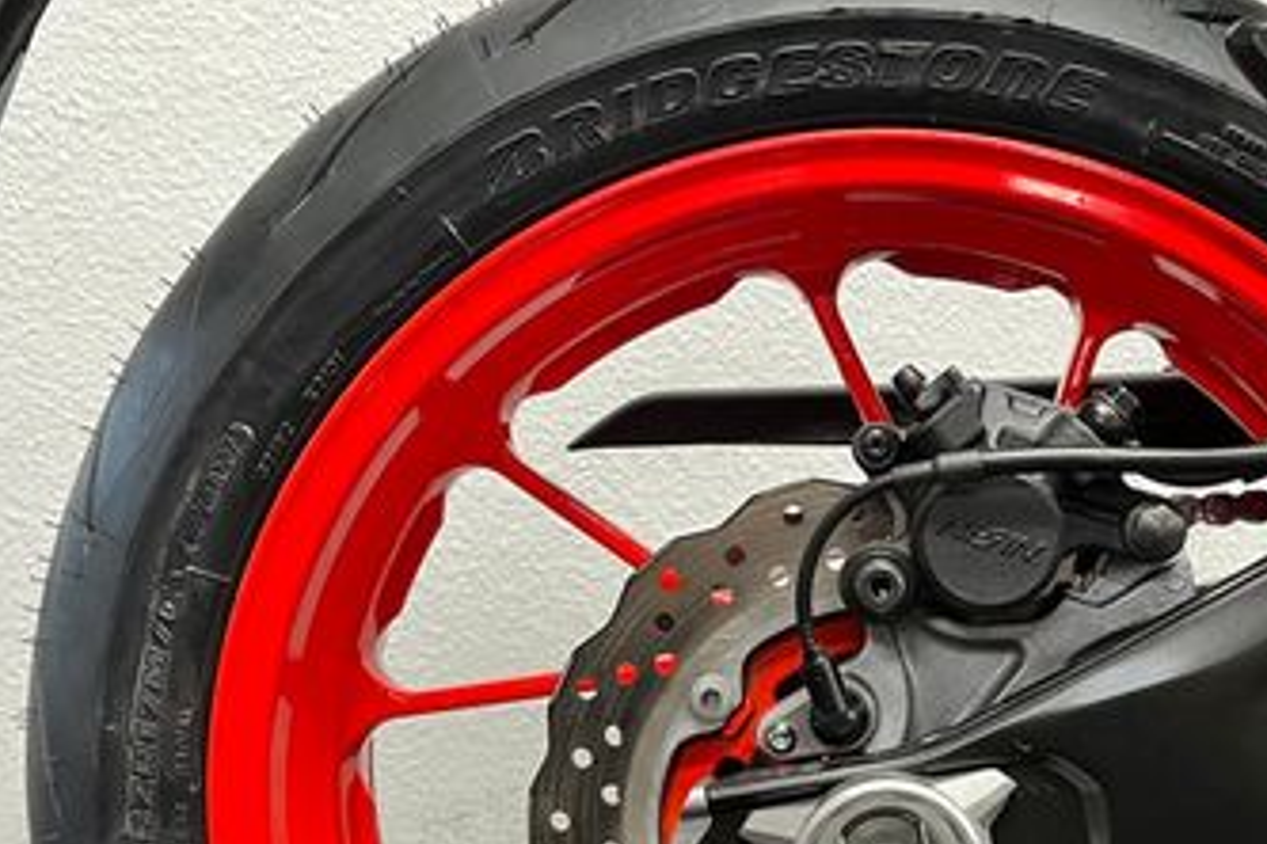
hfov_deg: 37.6
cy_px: 787
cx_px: 875
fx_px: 1830
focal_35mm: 52
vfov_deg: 25.1
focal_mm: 5.1
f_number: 1.6
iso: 320
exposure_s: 1/50
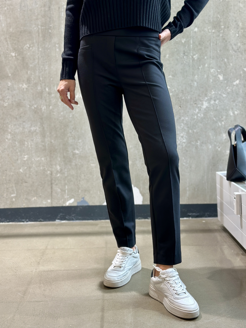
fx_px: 455
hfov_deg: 30.3
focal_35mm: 48
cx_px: 123
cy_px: 164
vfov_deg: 39.7
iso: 125
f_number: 1.78
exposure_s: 1/50
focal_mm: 6.86
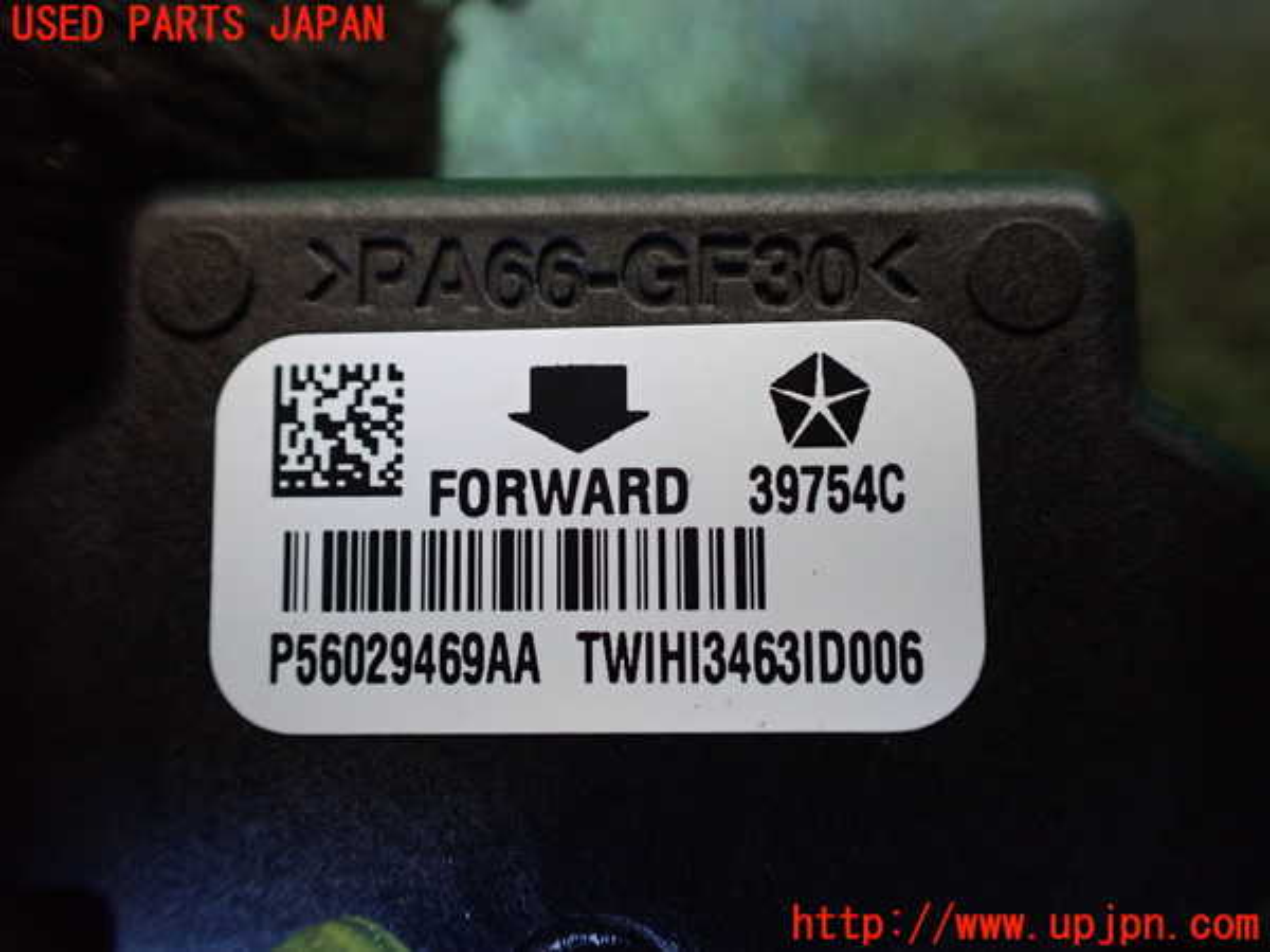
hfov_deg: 60.0
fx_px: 1101
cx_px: 635
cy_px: 476
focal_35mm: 30
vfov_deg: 46.8
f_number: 2.3
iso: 800
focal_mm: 5.4
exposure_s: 1/50
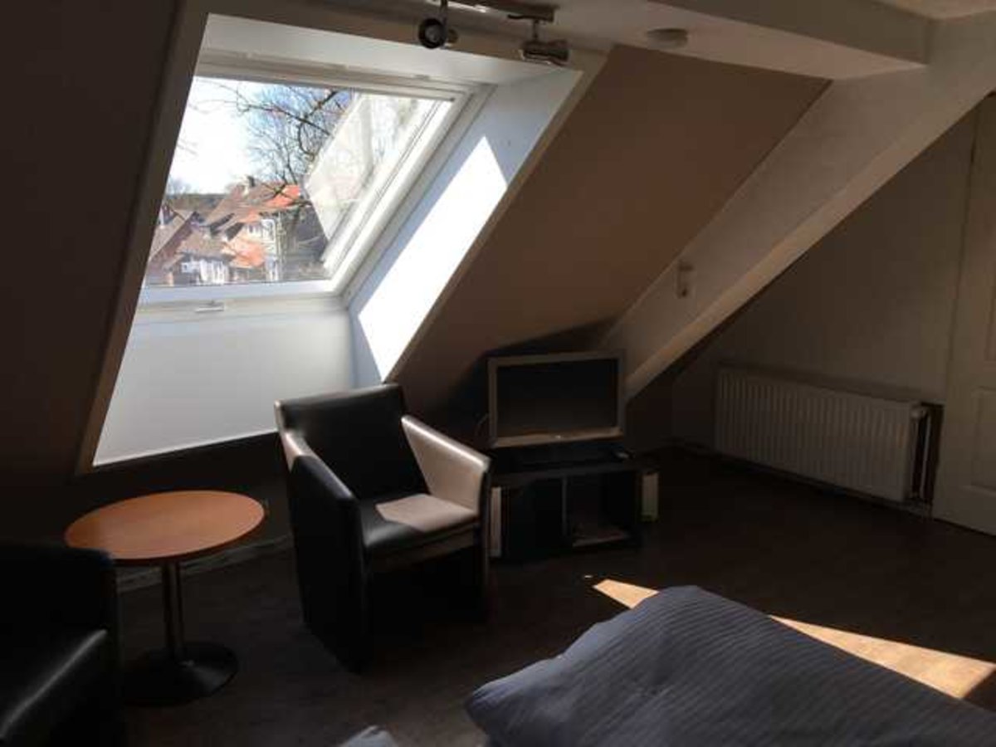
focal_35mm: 29
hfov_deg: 61.7
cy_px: 374
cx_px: 498
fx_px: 834
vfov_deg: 48.2
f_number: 2.2
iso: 25
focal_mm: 4.15
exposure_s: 1/292
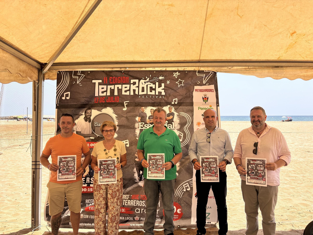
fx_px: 235
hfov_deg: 67.3
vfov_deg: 53.1
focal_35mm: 26
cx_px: 156
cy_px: 118
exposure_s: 1/1783
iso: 50
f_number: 1.6
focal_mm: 5.96
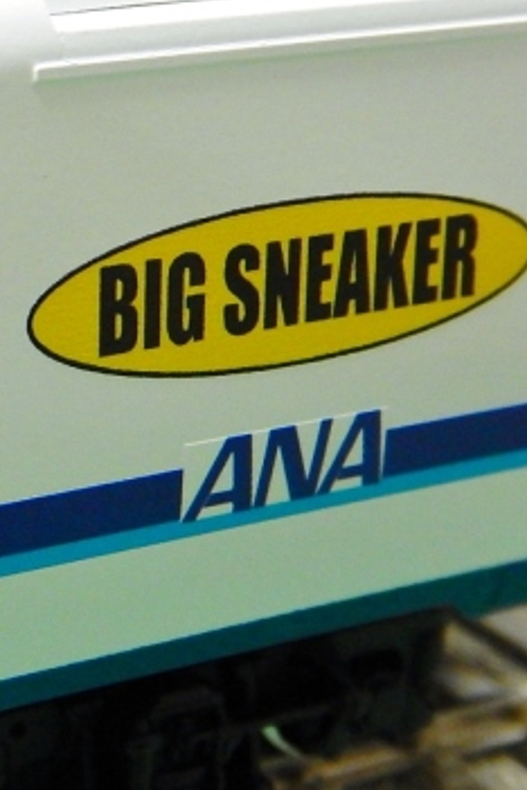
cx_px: -115
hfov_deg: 14.5
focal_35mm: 91
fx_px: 1998
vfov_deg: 22.3
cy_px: 268
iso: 800
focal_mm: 8.5
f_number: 4.3
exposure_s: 1/60
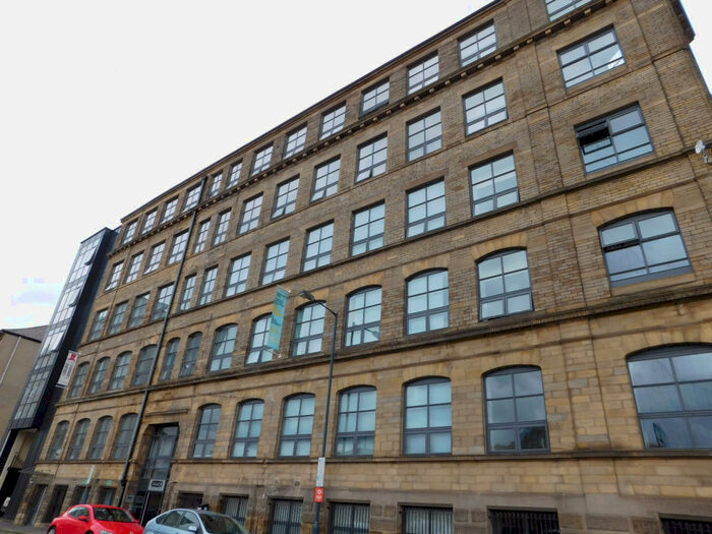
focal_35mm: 23
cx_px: 356
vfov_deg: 58.9
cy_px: 267
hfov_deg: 73.9
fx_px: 473
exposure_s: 1/1000
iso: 125
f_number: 3
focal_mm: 4
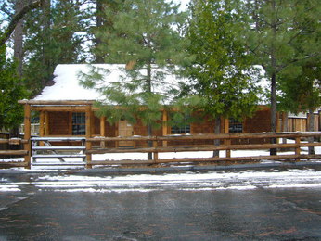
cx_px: 160
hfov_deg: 51.3
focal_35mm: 36
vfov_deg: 39.7
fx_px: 334
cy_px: 120
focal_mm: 4.6
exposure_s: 1/200
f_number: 2.8
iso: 80
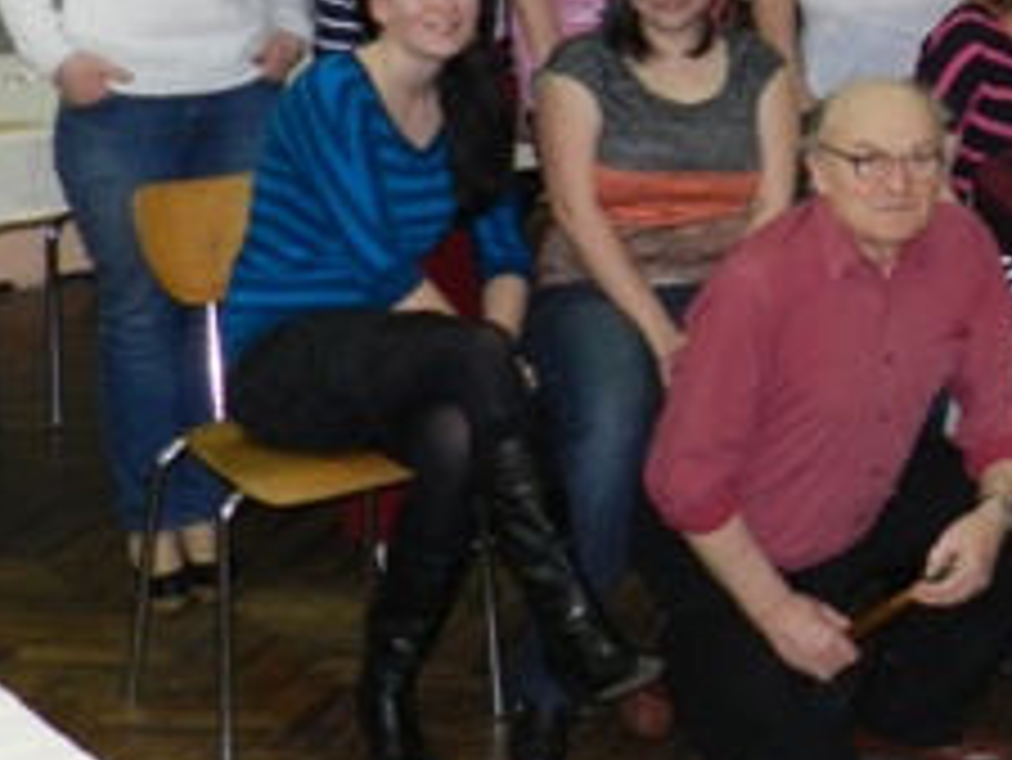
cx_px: 1430
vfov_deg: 13.2
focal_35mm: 108
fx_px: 3159
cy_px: -261
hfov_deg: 16.8
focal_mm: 6.7
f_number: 4
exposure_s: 1/30
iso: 400
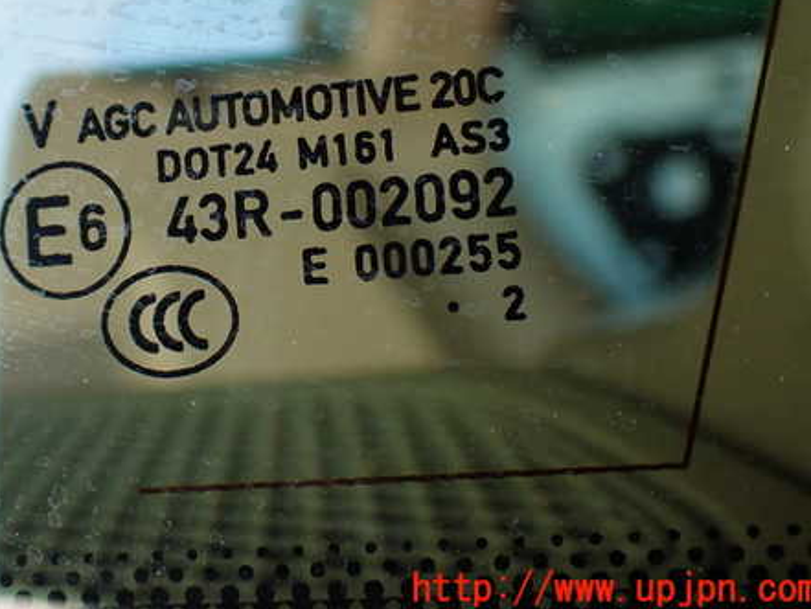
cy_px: 199
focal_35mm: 49
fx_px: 1148
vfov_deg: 29.5
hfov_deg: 38.5
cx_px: 276
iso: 200
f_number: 2.5
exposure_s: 1/80
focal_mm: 6.37
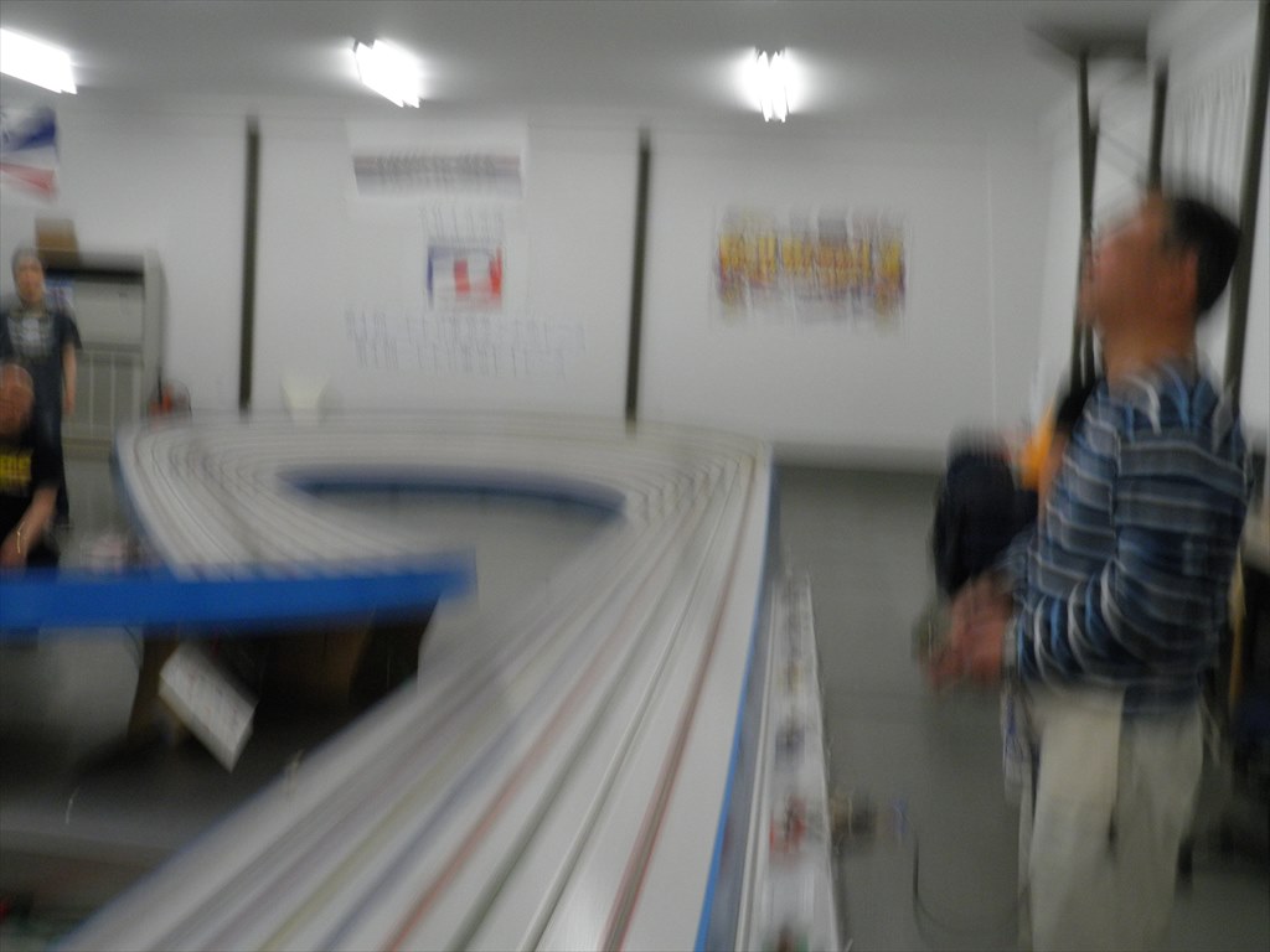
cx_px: 635
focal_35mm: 41
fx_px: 1504
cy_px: 476
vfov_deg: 35.1
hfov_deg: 45.8
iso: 200
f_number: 3.9
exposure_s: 1/25
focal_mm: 7.3
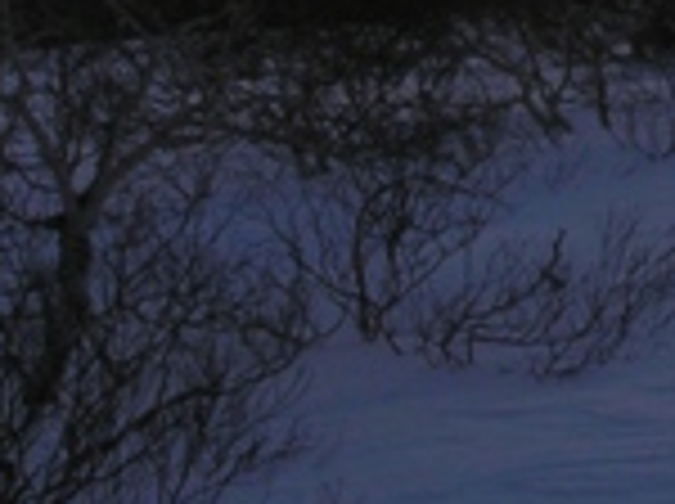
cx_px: 1004
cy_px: -459
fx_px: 4244
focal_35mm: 218
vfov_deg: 6.6
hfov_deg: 8.9
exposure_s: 1/160
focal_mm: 8.6
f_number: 5
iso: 50
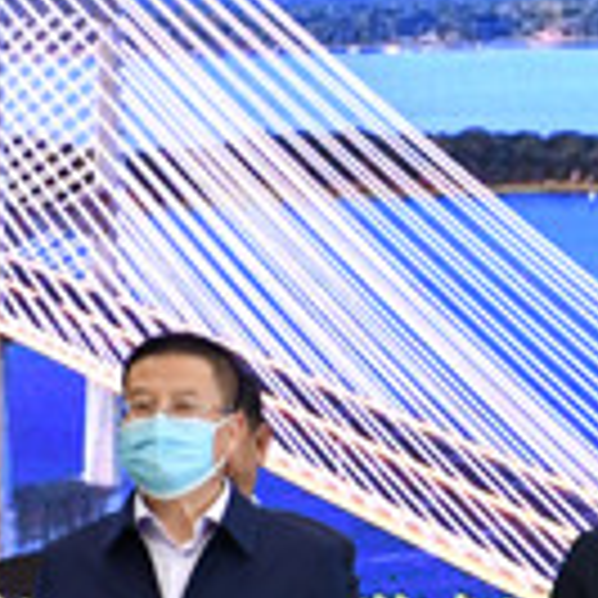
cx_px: -378
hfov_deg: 8.3
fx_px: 4026
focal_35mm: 206
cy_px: 728
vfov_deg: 8.4
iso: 1000
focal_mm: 29
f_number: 3.8
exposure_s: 1/125
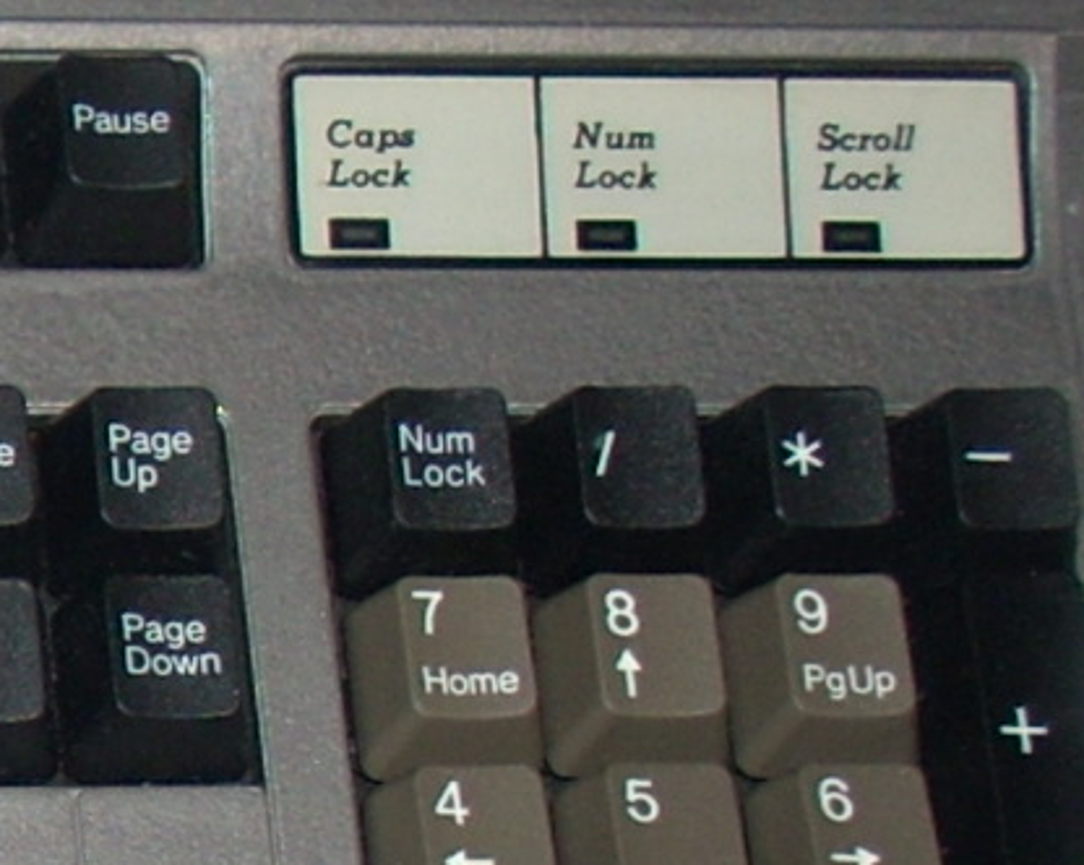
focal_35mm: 178
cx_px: -1256
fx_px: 5705
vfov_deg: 8.7
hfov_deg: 9.9
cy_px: 625
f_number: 2.8
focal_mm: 6.2
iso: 64
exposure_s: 1/60
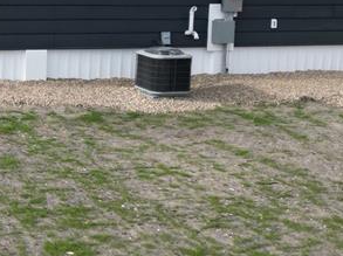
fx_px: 831
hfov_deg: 22.1
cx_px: -28
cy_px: 32
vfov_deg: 17.3
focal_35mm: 84
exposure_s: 1/2500
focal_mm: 6.72
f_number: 1.7
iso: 130
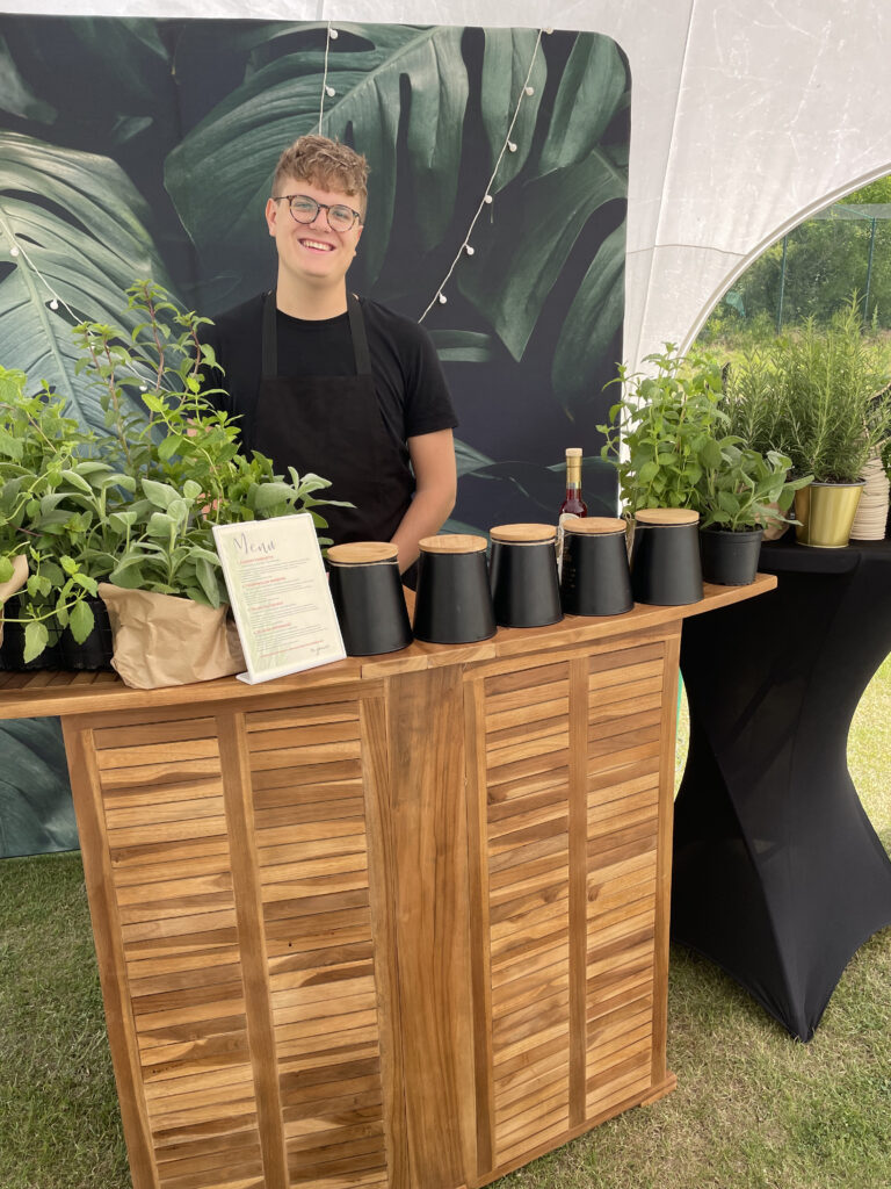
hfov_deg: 53.1
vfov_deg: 67.3
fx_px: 892
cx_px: 446
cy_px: 594
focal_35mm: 26
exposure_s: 1/593
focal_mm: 4.2
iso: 32
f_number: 1.6
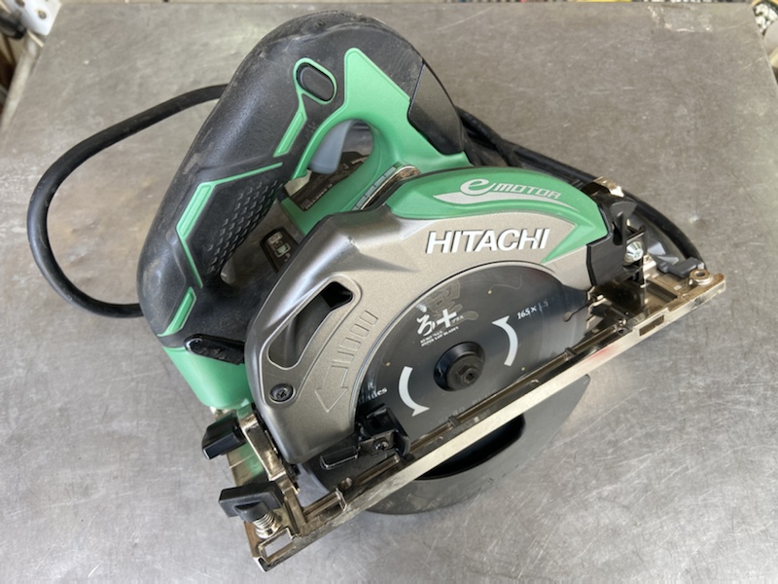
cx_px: 389
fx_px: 584
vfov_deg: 53.1
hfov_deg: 67.3
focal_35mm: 26
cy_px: 292
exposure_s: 1/100
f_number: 1.8
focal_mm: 4.25
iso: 64
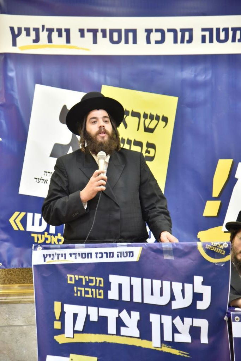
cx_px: 120
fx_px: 863
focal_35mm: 86
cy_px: 180
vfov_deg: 23.6
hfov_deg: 15.9
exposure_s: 1/320
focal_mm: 86
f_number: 4
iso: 1600
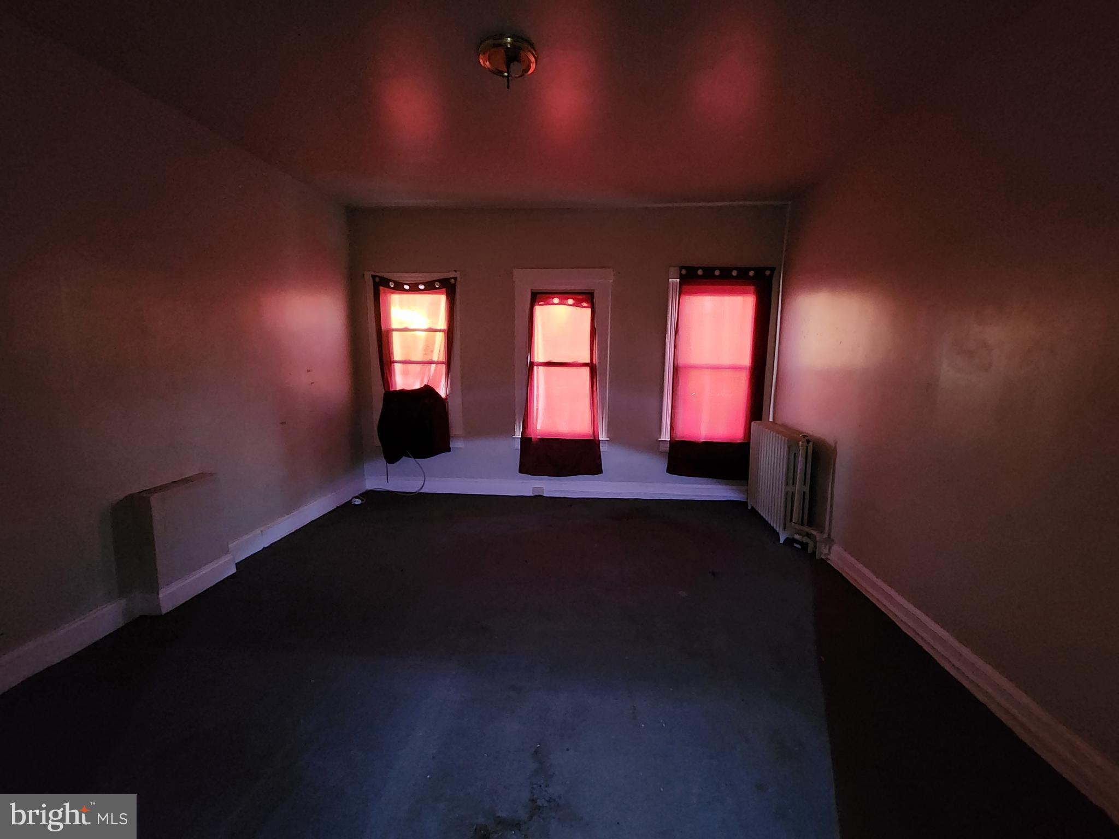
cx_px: 560
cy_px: 420
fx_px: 420
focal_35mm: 13
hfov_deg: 106.2
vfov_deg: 89.9
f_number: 2.2
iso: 1250
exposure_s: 1/24
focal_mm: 2.2
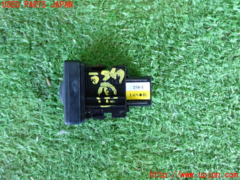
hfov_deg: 49.0
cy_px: 90
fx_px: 263
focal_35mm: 38
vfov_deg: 37.7
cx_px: 120
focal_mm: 6.83
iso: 500
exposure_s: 1/40
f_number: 2.7
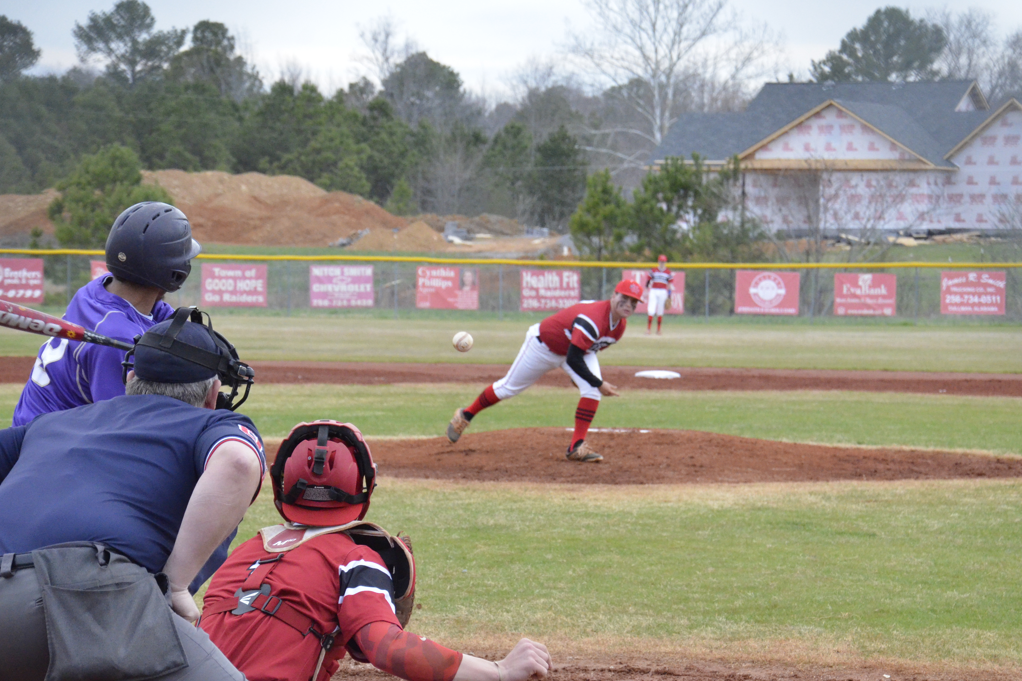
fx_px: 4189
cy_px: 379
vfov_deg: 9.3
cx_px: 581
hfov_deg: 13.9
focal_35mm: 148
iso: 4000
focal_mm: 85
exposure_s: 1/1000
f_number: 8
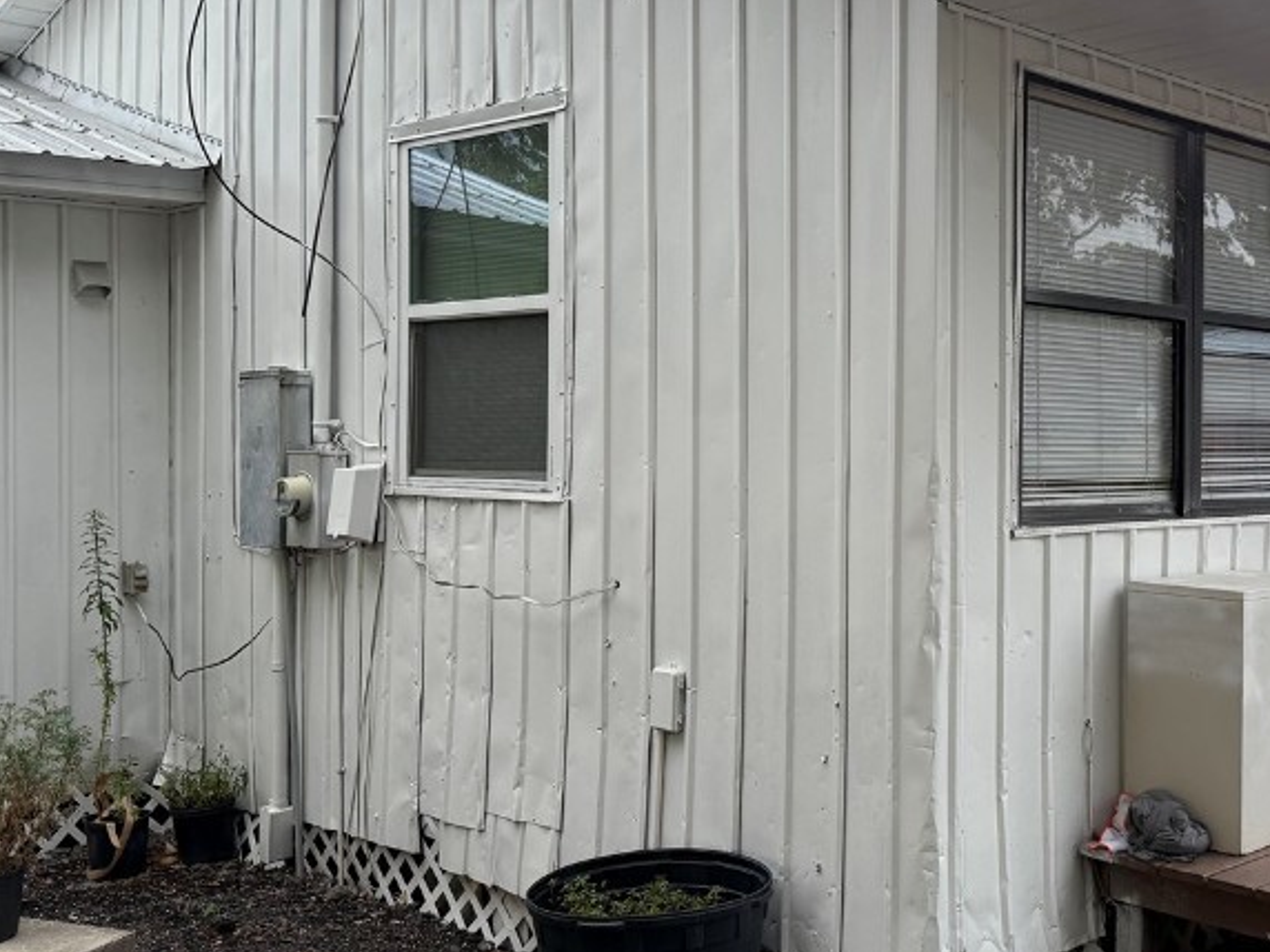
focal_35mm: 43
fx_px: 1578
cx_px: 906
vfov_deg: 33.6
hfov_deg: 42.9
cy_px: 453
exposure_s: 1/230
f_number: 1.78
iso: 100
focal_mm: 6.76
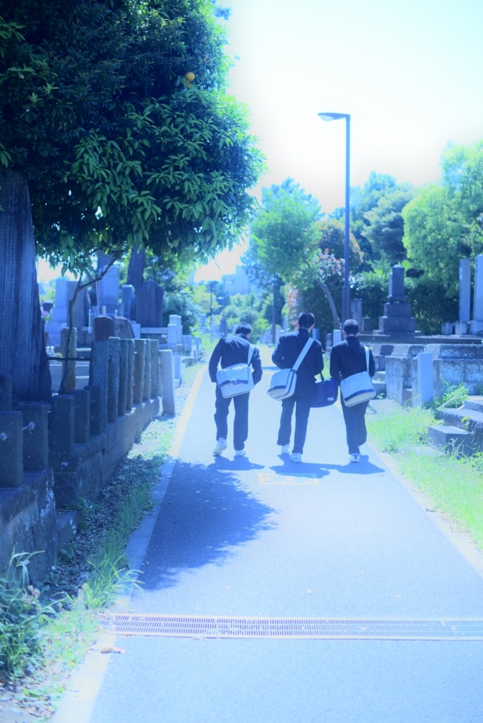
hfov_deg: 27.0
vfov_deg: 39.6
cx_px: 242
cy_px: 362
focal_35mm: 50
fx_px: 1005
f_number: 2.8
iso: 400
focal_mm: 50
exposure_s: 1/2500
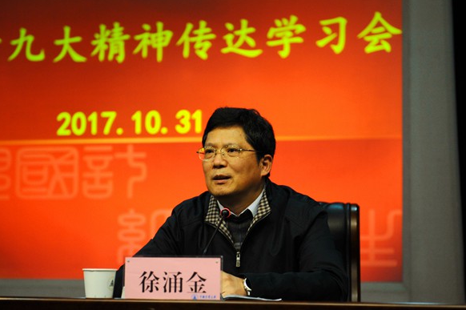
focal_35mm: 77
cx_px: 215
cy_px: 168
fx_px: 996
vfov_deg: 17.7
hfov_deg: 26.3
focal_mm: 70
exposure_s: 1/125
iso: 1250
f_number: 2.8
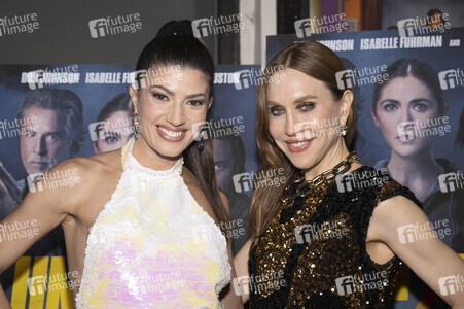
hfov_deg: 31.4
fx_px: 824
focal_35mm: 64
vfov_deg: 21.2
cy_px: 154
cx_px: 232
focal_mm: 64
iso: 800
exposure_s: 1/200
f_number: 5.6
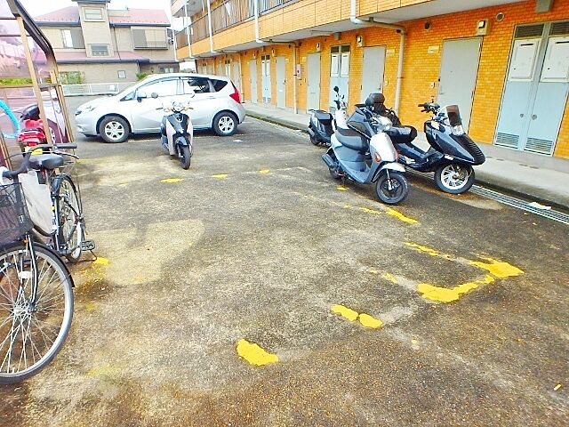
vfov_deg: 63.4
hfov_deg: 79.0
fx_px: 345
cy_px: 214
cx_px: 284
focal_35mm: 21
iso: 125
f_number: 3.5
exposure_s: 1/125
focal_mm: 3.7
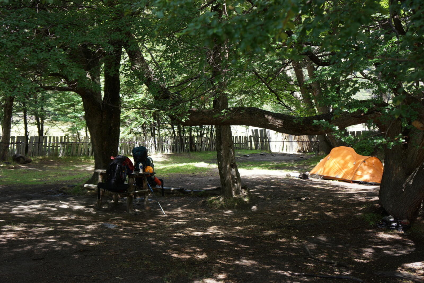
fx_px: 459
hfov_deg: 49.5
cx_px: 212
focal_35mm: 39
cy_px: 142
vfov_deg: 34.2
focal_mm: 26
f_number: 4.5
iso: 100
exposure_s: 1/80
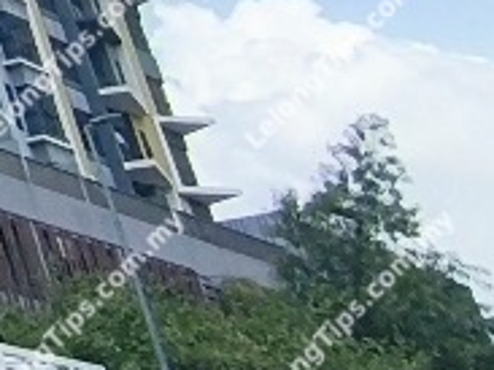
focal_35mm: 102
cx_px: -1076
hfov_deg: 10.7
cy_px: -451
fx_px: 1455
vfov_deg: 12.2
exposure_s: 1/3017
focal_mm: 1.65
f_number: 2.2
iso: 50
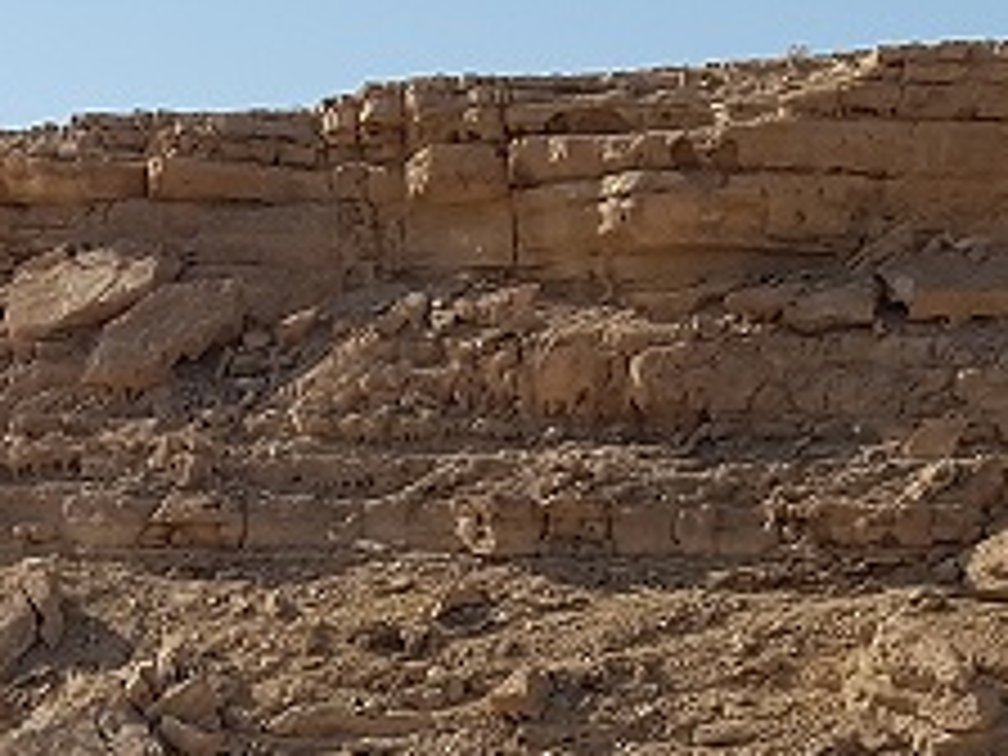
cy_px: 1642
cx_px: -342
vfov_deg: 11.2
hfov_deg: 15.9
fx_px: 3407
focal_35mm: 117
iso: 40
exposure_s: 1/2280
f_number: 1.7
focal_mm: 4.3
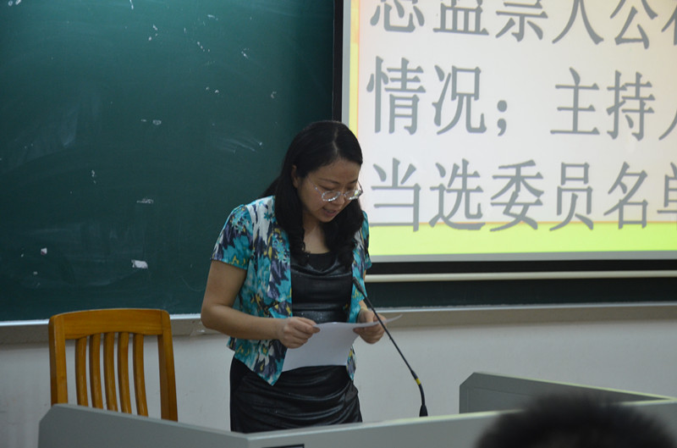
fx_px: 1744
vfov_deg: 14.6
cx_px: 338
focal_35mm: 93
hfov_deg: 22.0
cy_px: 224
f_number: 5.3
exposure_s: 1/30
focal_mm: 62
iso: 800
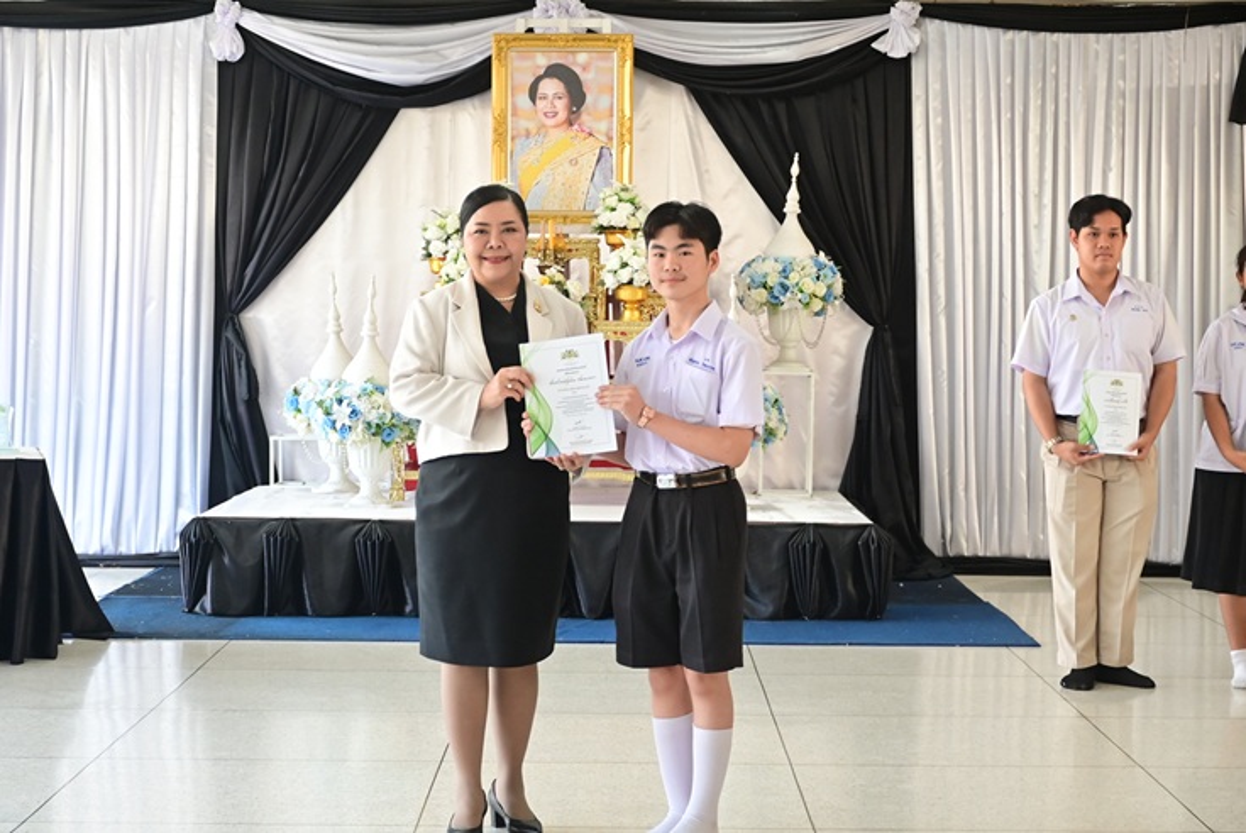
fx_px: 2598
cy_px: 416
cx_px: 623
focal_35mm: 75
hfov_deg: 27.0
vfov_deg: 18.2
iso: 1600
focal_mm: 50
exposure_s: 1/160
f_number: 4.8
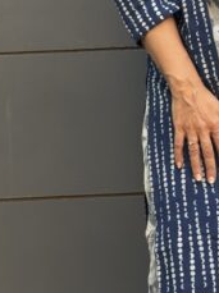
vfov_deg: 11.5
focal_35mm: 168
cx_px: 243
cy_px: -61
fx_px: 1421
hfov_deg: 8.7
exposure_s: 1/160
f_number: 1.78
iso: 64
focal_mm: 6.76
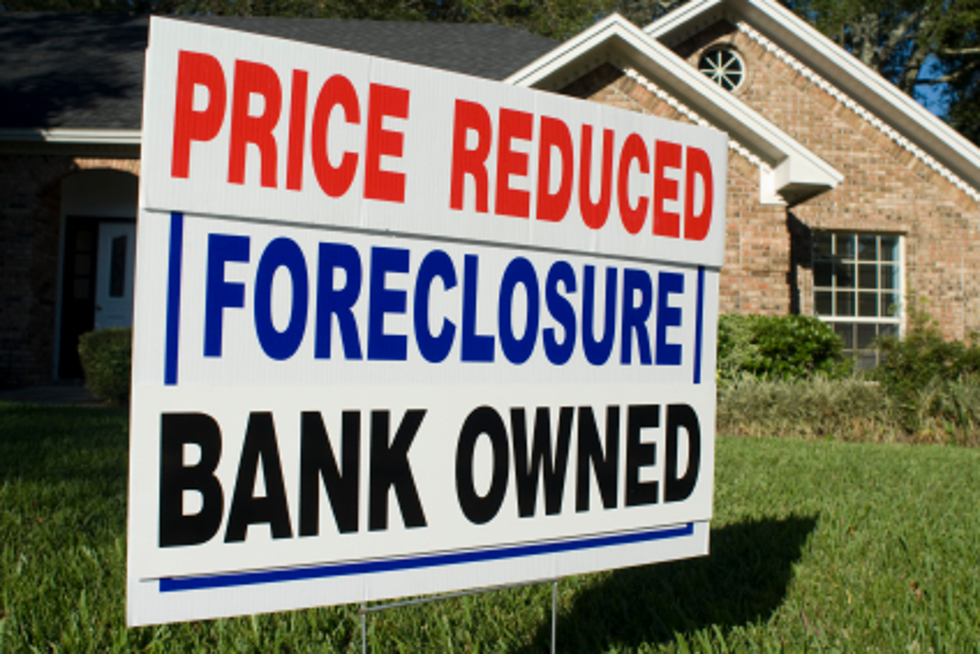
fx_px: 817
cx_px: 490
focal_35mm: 30
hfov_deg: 61.9
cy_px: 327
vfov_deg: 43.6
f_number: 8
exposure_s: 1/250
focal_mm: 20
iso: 100
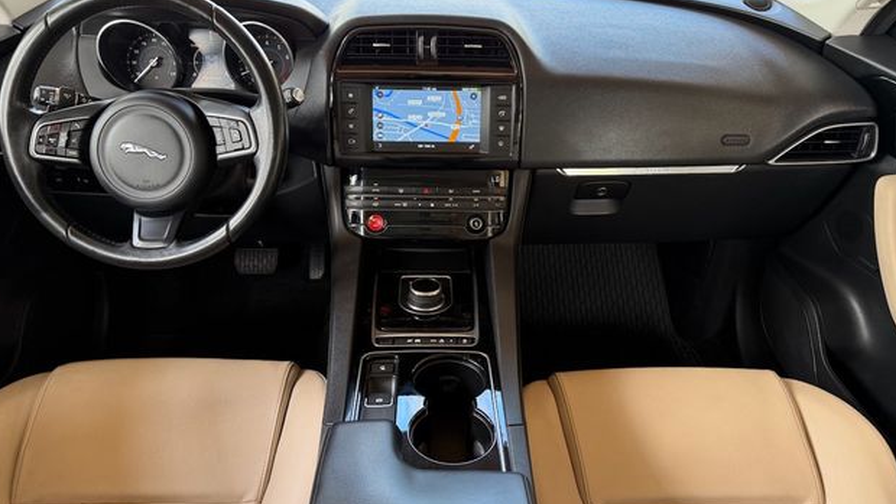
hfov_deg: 69.8
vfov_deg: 42.9
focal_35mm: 27
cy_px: 244
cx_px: 439
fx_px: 642
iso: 160
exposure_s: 1/121
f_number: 1.78
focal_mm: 6.76
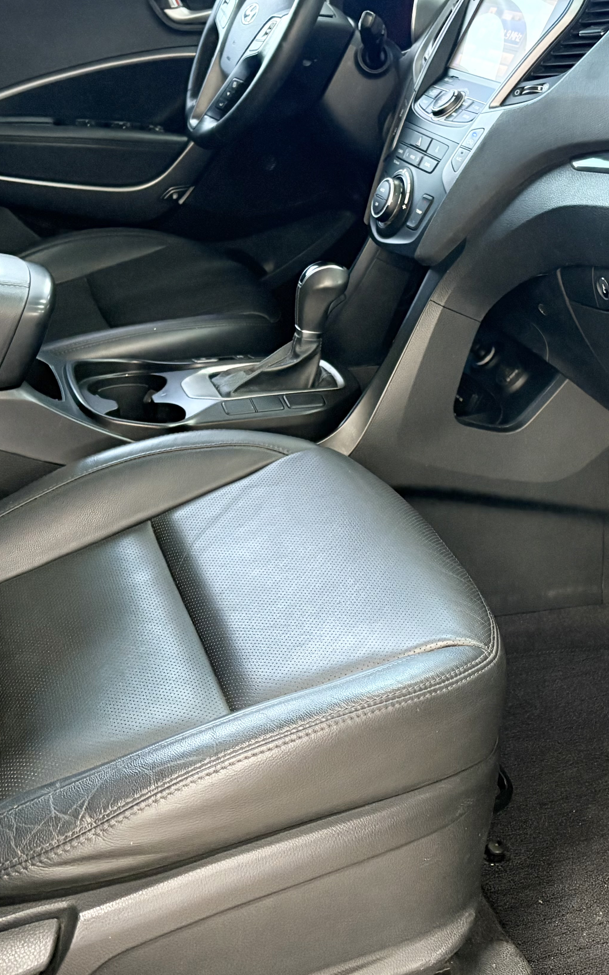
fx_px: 1275
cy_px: 351
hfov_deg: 26.7
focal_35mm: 48
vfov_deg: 41.5
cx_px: 398
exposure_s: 1/52
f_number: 1.6
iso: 500
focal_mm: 5.96
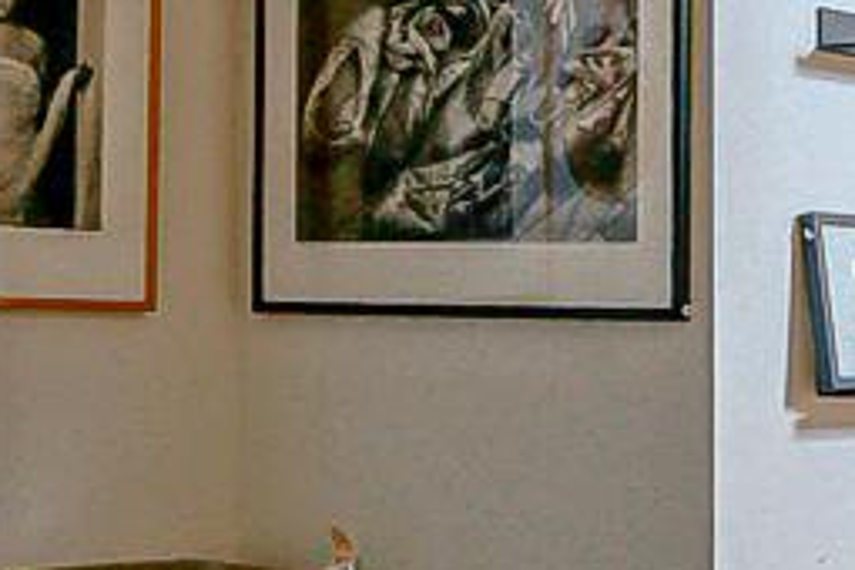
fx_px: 2517
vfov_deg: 12.9
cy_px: 335
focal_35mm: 106
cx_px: 1371
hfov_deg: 17.0
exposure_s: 1/6
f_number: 11
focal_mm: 18
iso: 400
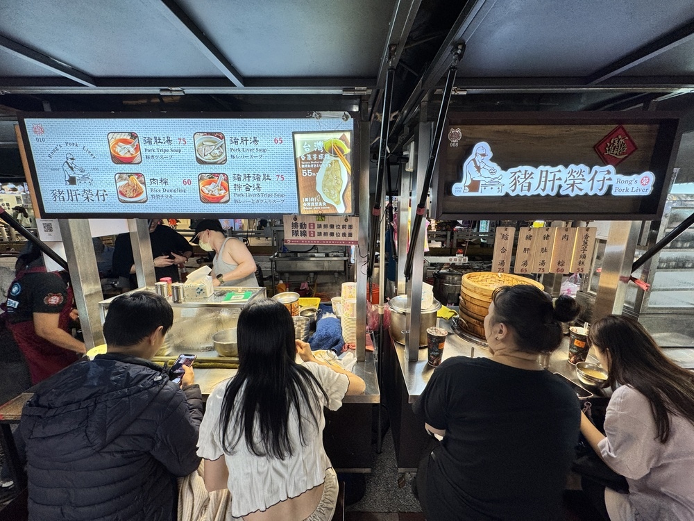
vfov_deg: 85.7
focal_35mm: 14
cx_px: 347
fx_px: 281
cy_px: 260
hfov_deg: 102.1
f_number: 2.2
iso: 125
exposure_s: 1/120
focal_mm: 2.22
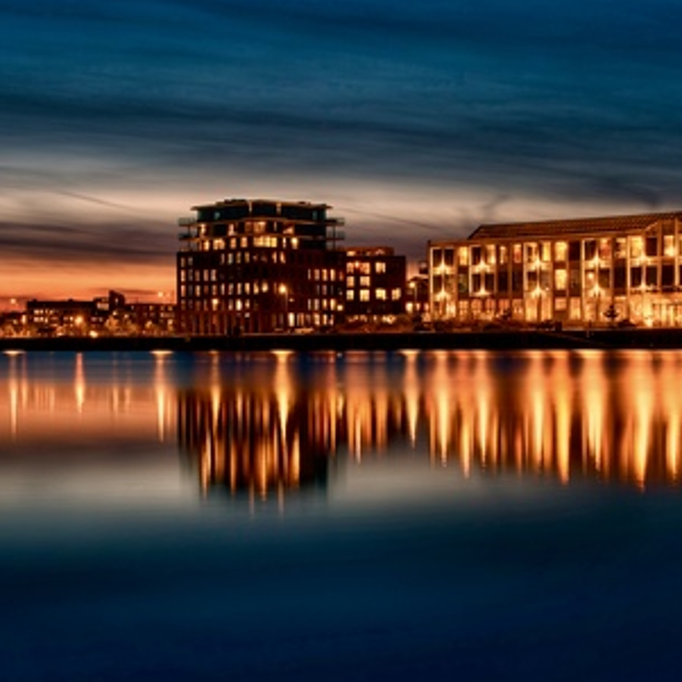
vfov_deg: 28.2
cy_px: 346
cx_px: 281
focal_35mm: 61
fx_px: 1360
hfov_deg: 28.1
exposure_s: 30
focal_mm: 47
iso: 100
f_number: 14
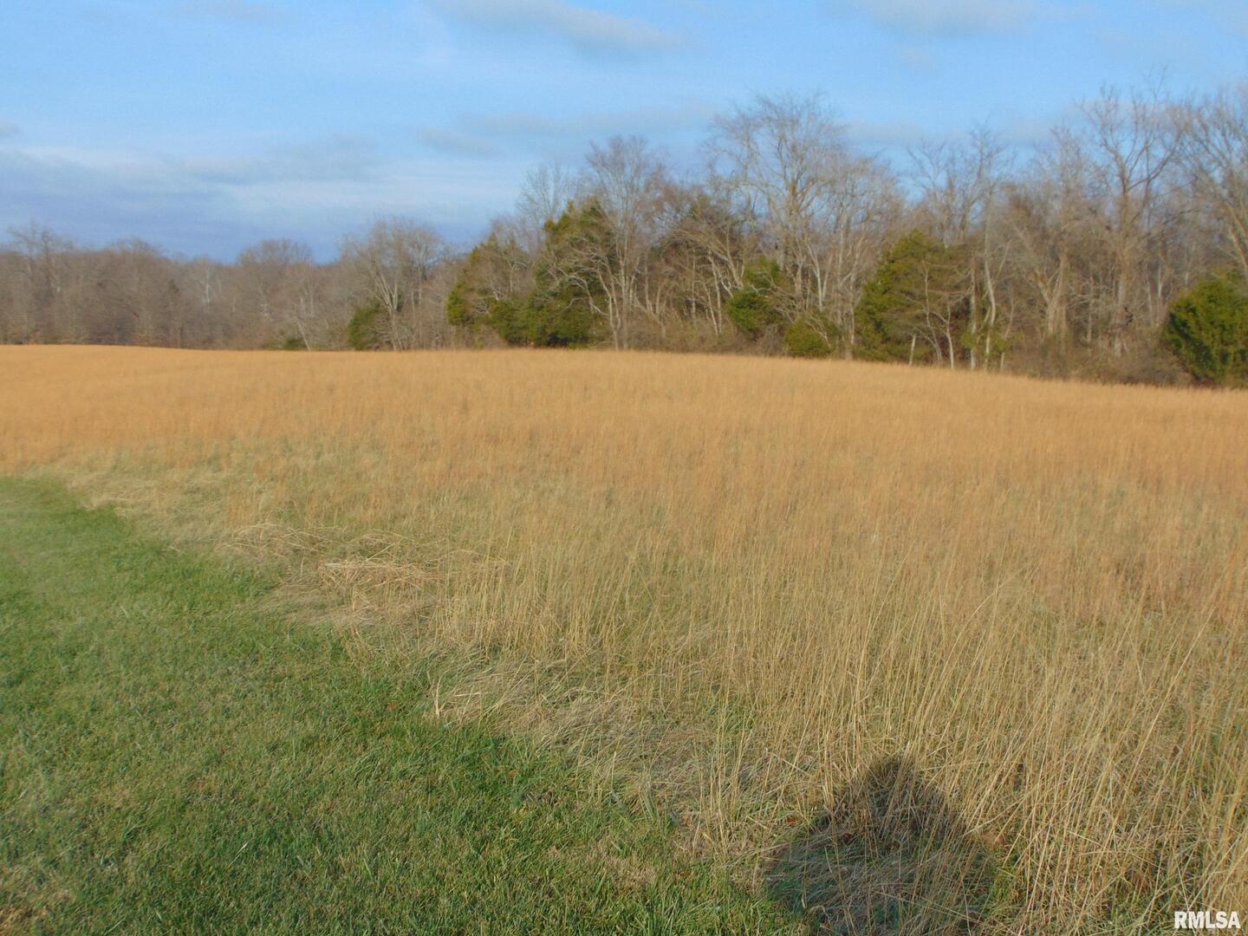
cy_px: 468
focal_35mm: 42
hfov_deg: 44.8
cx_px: 624
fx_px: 1514
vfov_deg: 34.3
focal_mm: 7.6
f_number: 8.7
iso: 100
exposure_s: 1/200
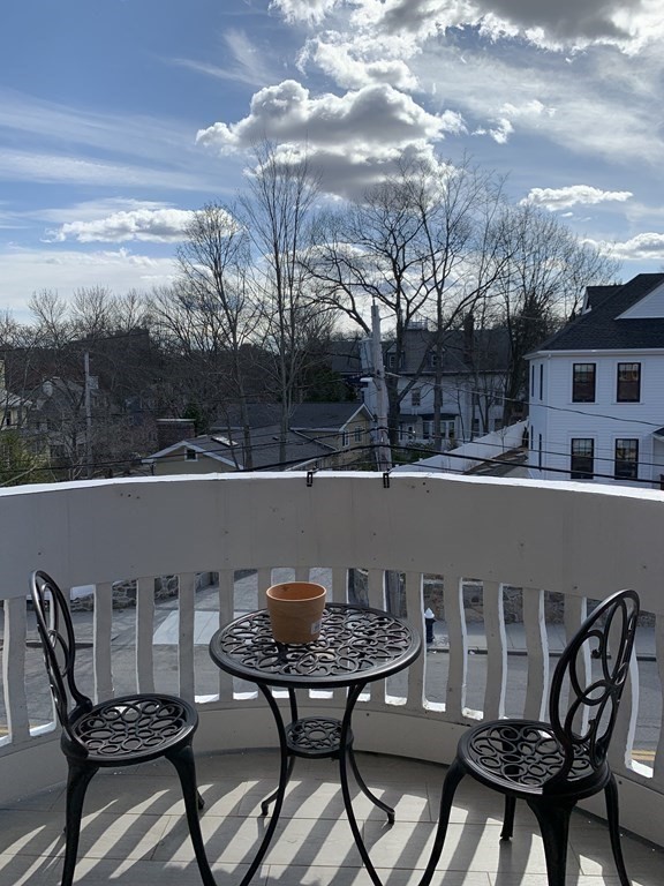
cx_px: 332
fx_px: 665
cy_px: 443
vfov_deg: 67.3
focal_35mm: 26
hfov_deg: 53.1
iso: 25
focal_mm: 4.25
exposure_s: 1/2611
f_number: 1.8
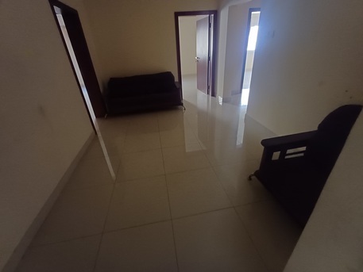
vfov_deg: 78.1
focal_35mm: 16
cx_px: 182
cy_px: 136
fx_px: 168
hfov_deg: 94.5
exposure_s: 1/20
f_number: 2.2
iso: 640
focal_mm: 1.64
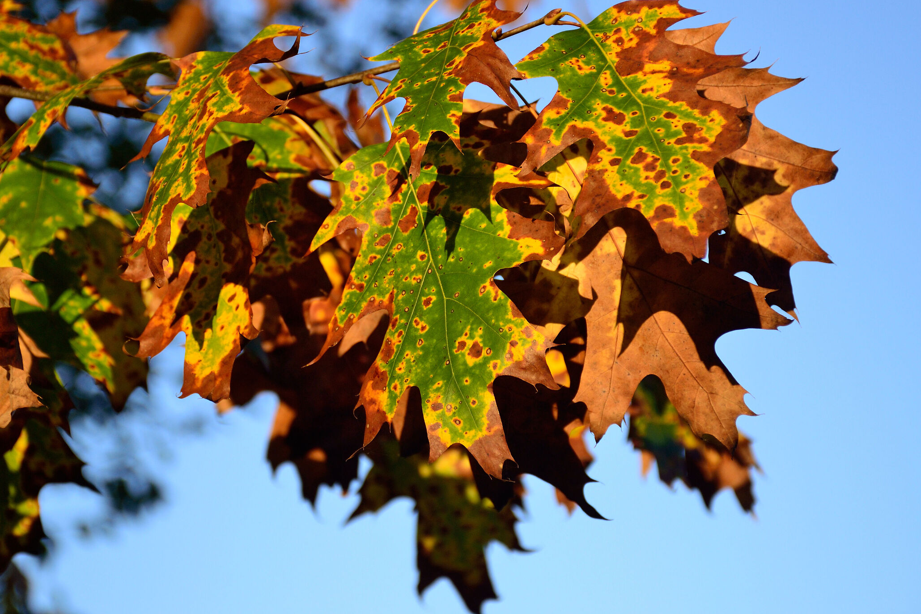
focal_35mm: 149
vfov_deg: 9.2
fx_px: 3801
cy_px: 268
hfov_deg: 13.8
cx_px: 451
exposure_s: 1/200
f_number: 5.6
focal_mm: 85
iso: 100
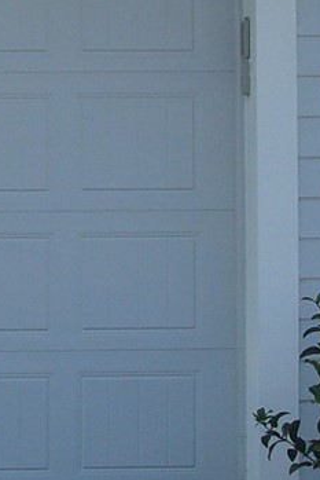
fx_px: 2224
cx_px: -148
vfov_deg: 12.1
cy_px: -12
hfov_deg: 8.1
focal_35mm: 167
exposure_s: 1/750
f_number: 2.8
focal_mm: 7.8
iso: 80
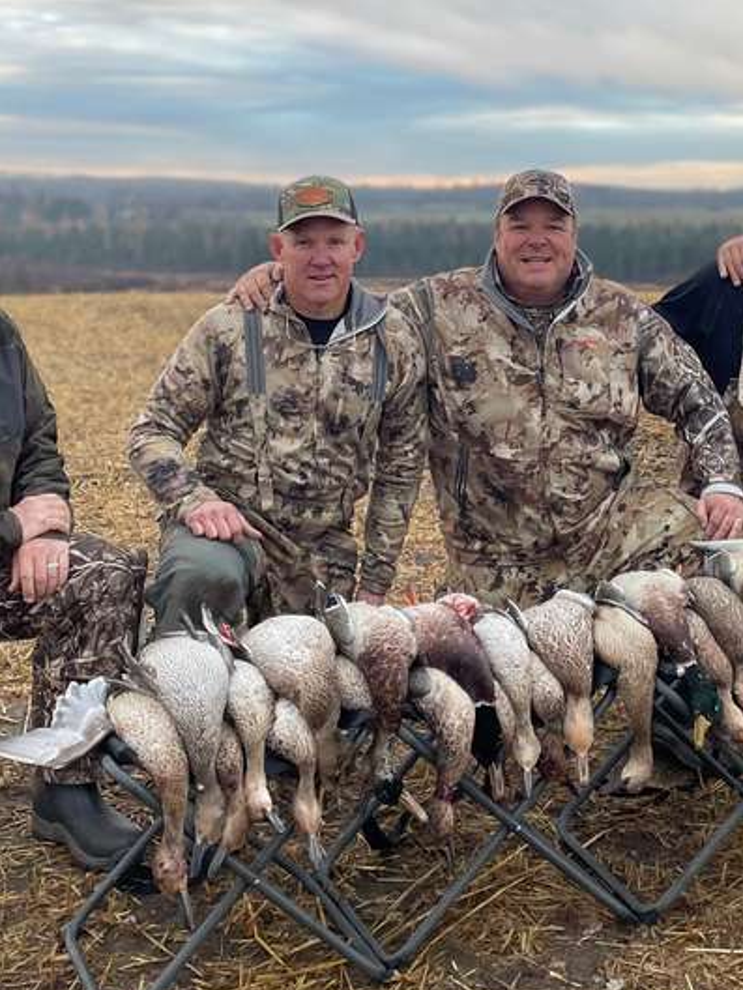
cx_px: 509
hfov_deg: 24.7
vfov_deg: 32.1
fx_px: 1688
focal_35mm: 59
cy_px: 249
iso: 64
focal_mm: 4.2
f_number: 1.6
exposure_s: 1/121
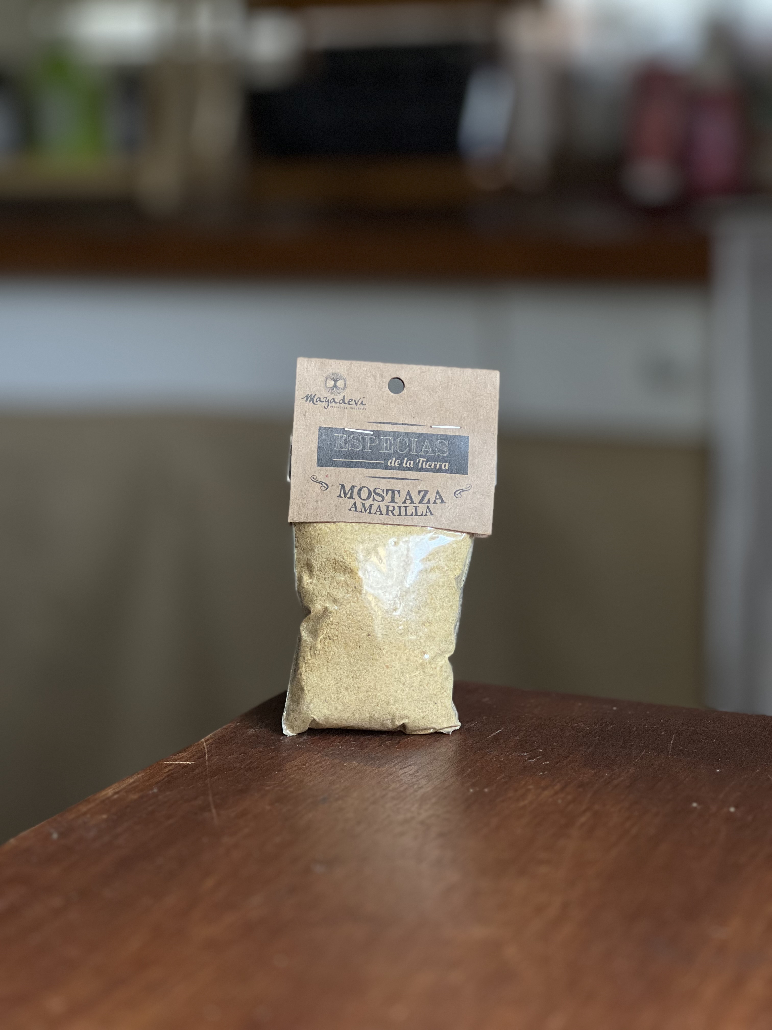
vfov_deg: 25.3
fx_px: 2290
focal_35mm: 77
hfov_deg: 19.1
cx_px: 386
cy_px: 515
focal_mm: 9
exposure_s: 1/121
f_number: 2.8
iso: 200
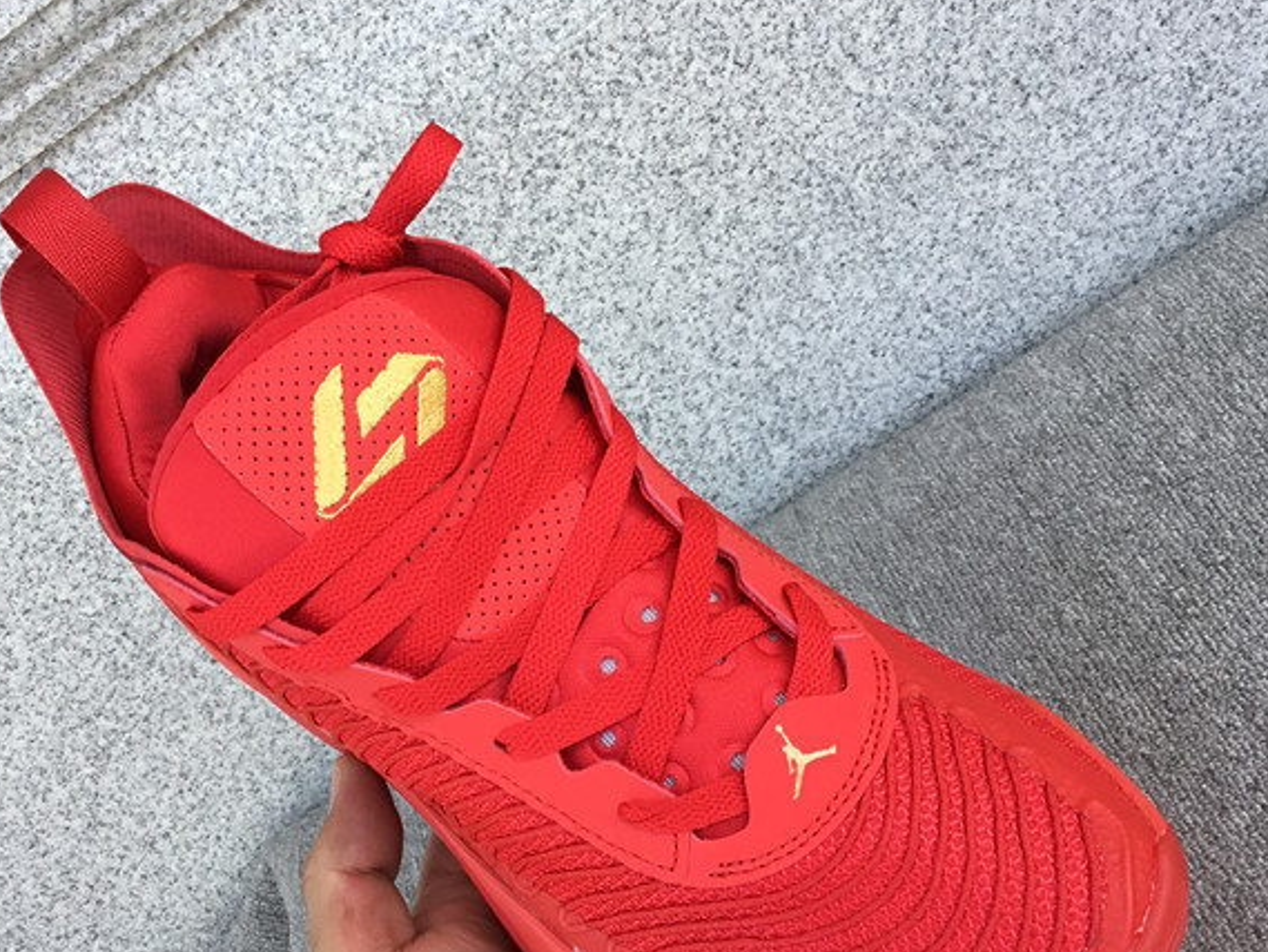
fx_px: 1795
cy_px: 543
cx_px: 577
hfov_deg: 38.9
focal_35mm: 49
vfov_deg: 29.6
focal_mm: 3.3
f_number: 2.4
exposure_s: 1/171
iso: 25
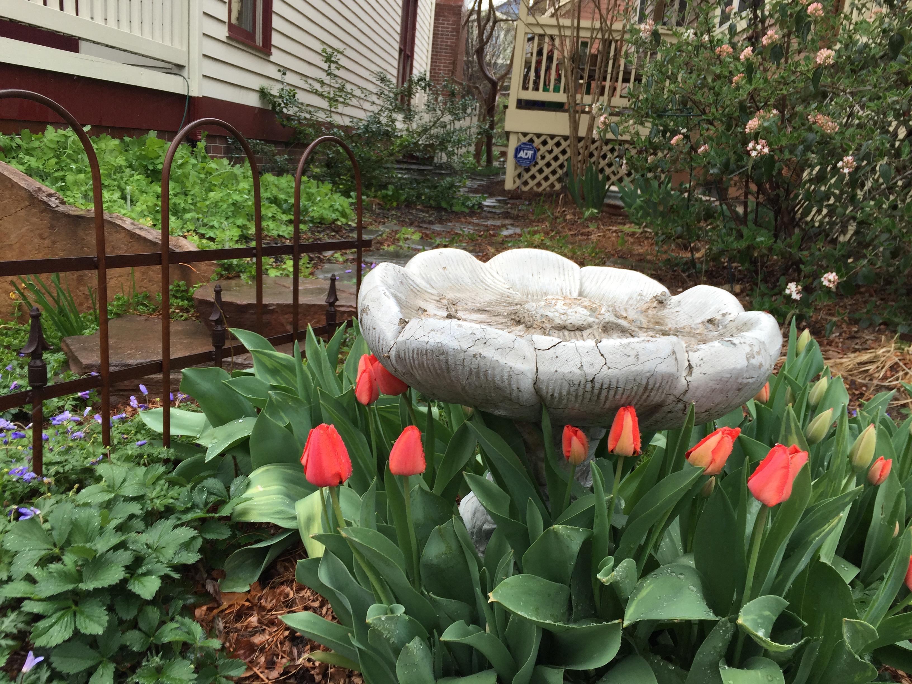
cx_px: 456
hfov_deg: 61.7
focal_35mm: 29
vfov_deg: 48.2
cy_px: 342
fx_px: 764
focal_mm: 4.15
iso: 32
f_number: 2.2
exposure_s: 1/190
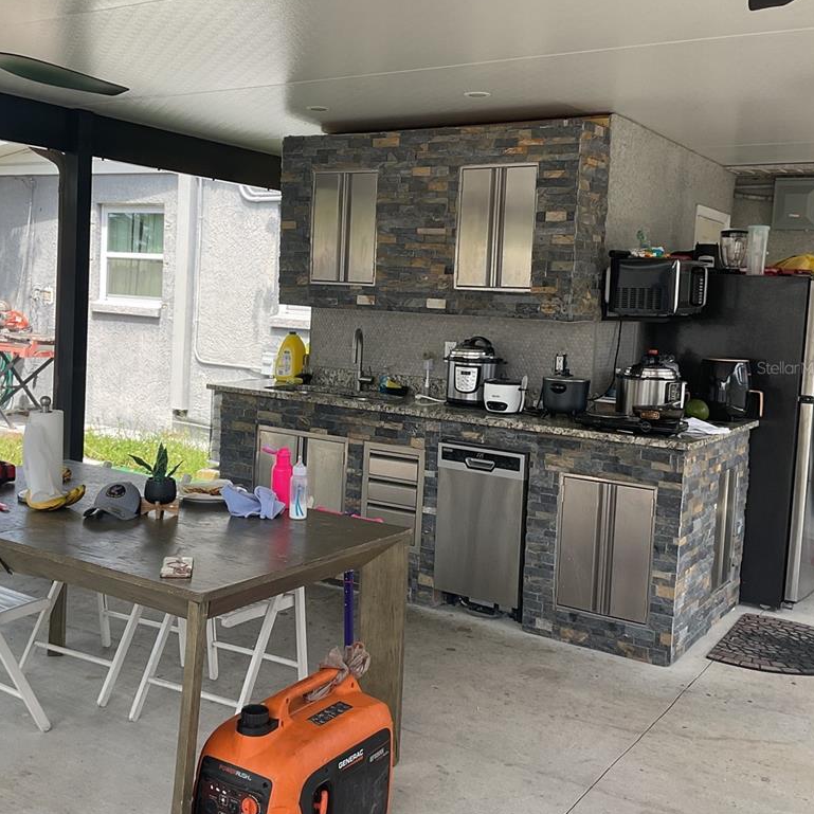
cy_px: 367
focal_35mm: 40
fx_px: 1064
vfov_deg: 41.8
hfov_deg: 41.8
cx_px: 356
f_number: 1.8
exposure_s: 1/140
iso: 16
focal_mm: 3
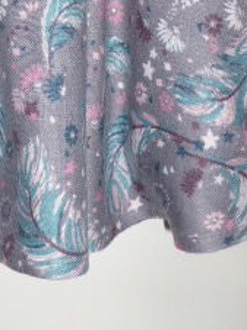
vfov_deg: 23.9
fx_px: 648
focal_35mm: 68
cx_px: -1
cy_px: -134
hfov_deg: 20.8
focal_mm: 4.3
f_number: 3.3
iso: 100
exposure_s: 1/60
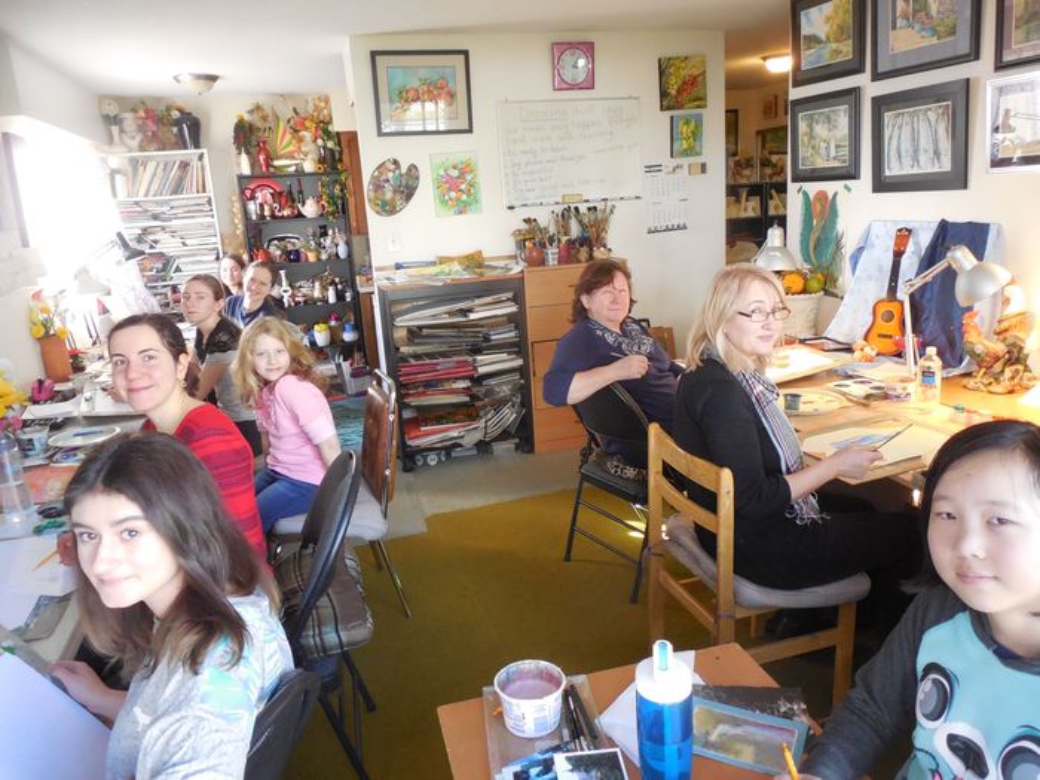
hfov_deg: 69.4
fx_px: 751
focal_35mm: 25
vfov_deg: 54.9
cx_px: 520
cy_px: 390
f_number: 3.3
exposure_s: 1/40
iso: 800
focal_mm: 4.5
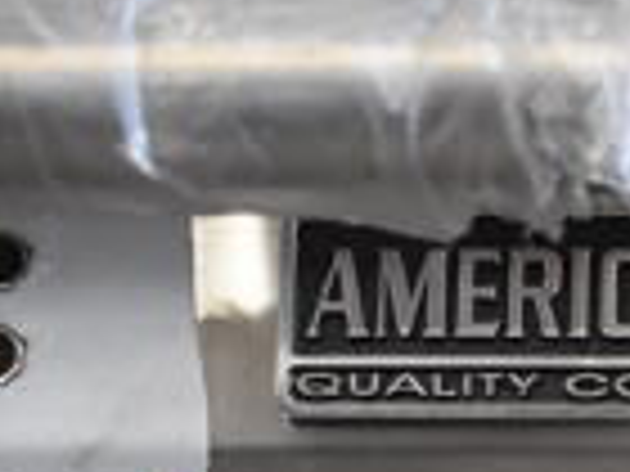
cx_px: 788
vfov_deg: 12.3
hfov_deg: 16.6
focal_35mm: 113
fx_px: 2057
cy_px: 773
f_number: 3.5
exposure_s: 1/125
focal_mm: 18
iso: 2500
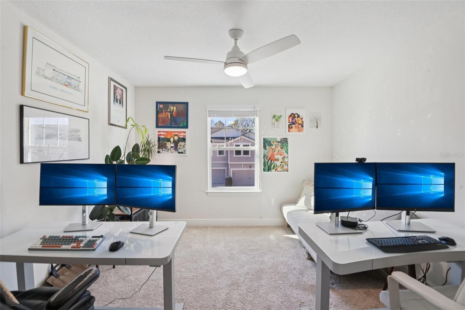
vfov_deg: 73.7
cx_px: 232
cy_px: 155
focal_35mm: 16
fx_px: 207
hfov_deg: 96.7
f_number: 8
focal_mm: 16
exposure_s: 1/50
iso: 400
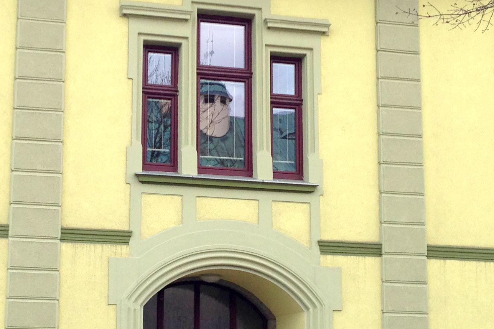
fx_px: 1193
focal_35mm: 87
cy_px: 169
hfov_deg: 23.3
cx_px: 156
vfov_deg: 15.7
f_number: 2.4
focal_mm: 4.12
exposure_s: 1/173
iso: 50
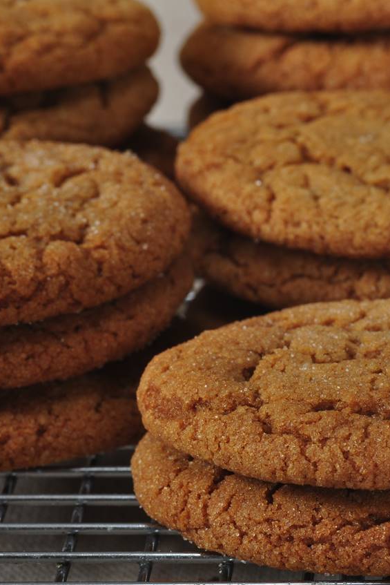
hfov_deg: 5.8
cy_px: 293
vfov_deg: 8.7
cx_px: 393
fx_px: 3862
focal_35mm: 238
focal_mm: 105
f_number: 11
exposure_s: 1/125
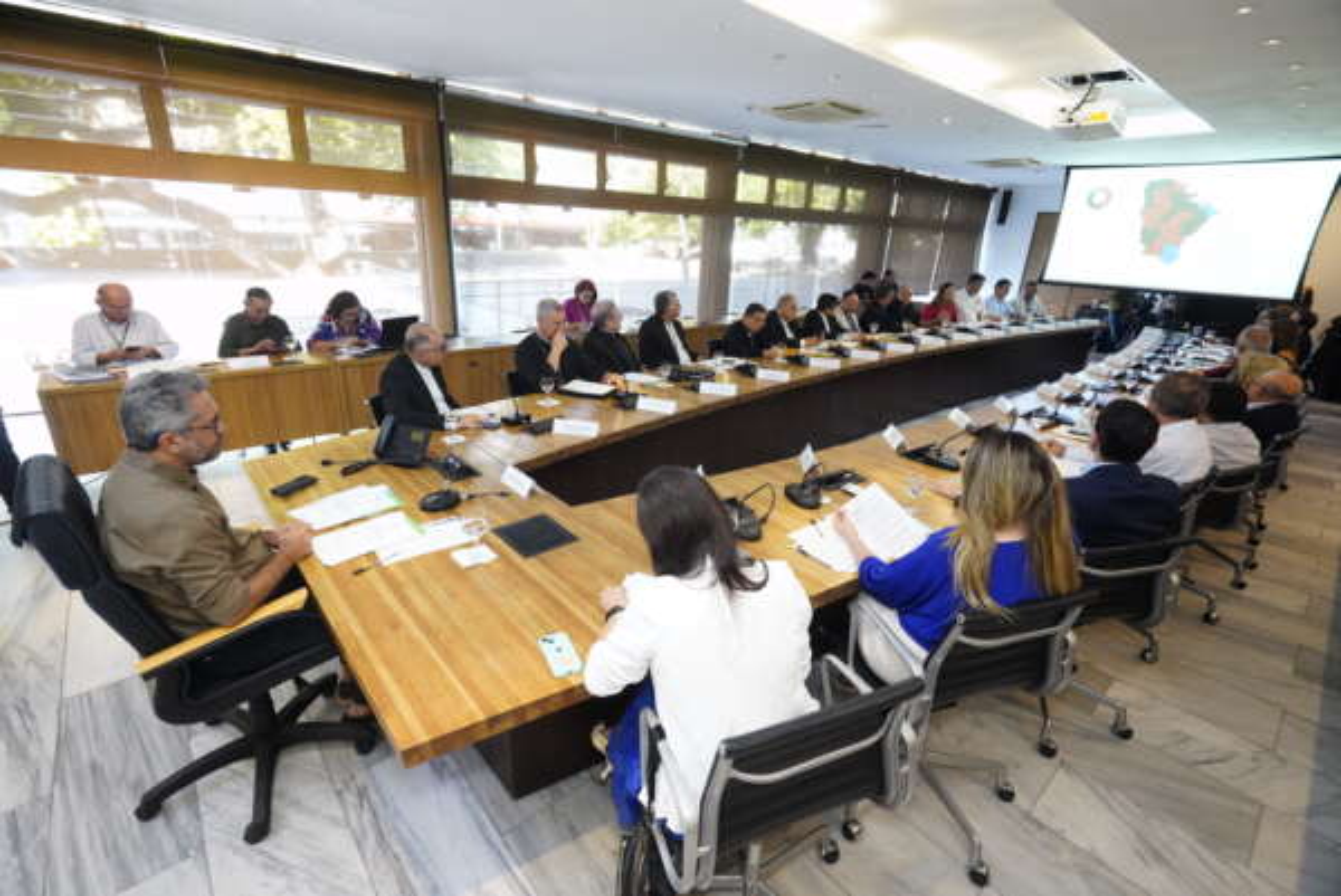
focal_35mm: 16
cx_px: 670
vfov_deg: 73.8
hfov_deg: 96.7
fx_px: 596
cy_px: 448
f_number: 5.6
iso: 8000
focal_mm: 16
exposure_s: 1/160
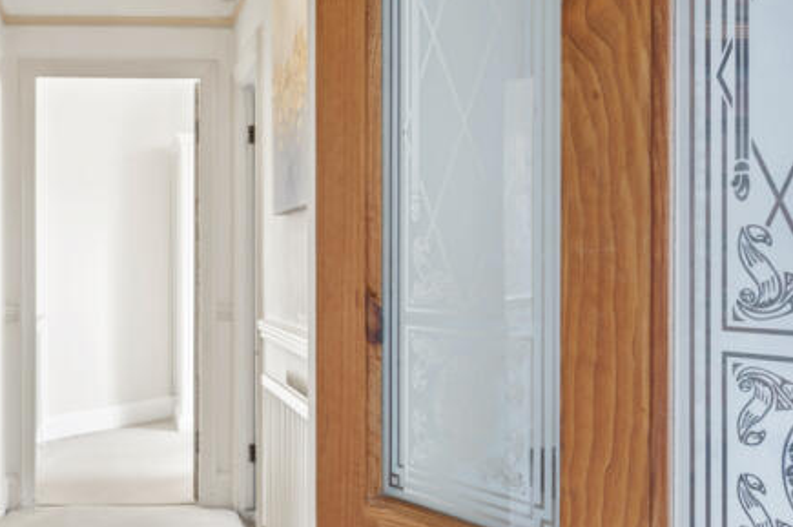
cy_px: 262
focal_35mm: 41
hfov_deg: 44.5
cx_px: 137
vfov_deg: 32.4
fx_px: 906
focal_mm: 17.5
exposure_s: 3
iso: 200
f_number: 16
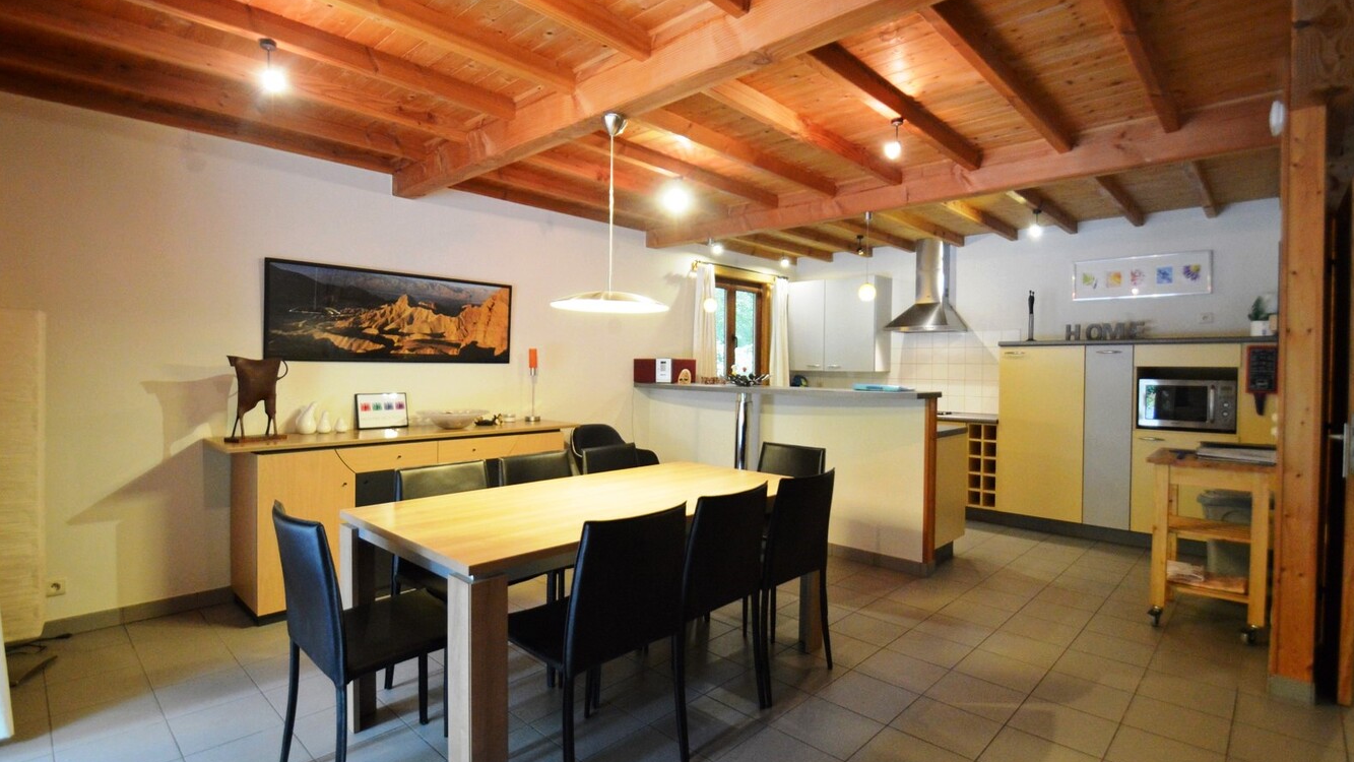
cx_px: 686
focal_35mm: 18
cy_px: 363
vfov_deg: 62.3
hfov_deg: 94.2
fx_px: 629
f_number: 3.5
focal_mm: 11
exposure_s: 1/60
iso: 2500
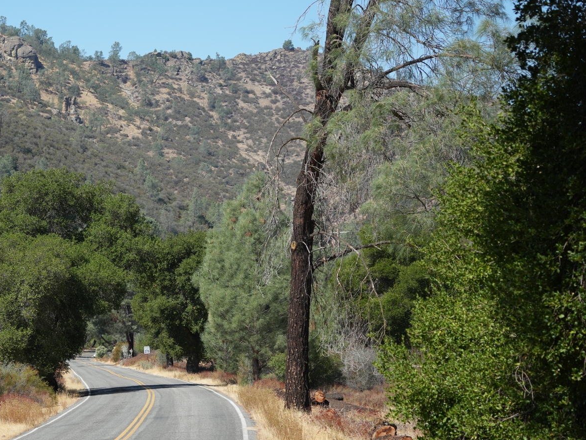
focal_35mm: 137
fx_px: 2320
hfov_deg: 14.3
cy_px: 340
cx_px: 96
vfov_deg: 10.8
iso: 250
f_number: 5
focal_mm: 78
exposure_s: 1/1000
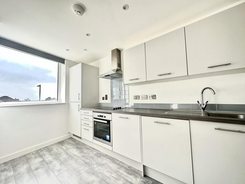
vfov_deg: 85.7
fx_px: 99
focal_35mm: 14
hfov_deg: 102.1
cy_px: 92
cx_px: 122
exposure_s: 1/102
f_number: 2.2
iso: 40
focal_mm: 2.22
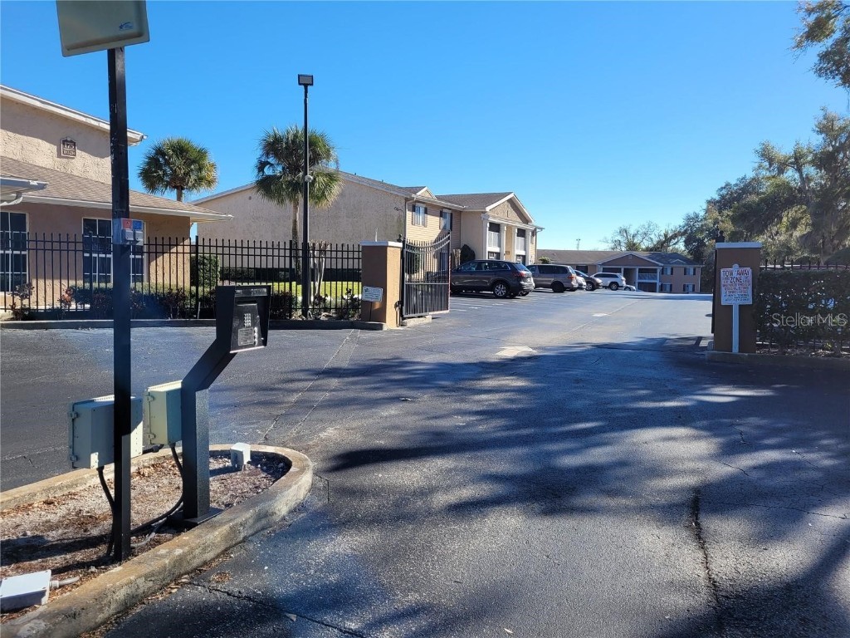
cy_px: 319
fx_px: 638
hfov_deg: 67.3
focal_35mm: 26
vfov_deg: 53.1
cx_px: 425
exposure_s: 1/1533
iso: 40
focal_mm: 5.4
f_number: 1.8
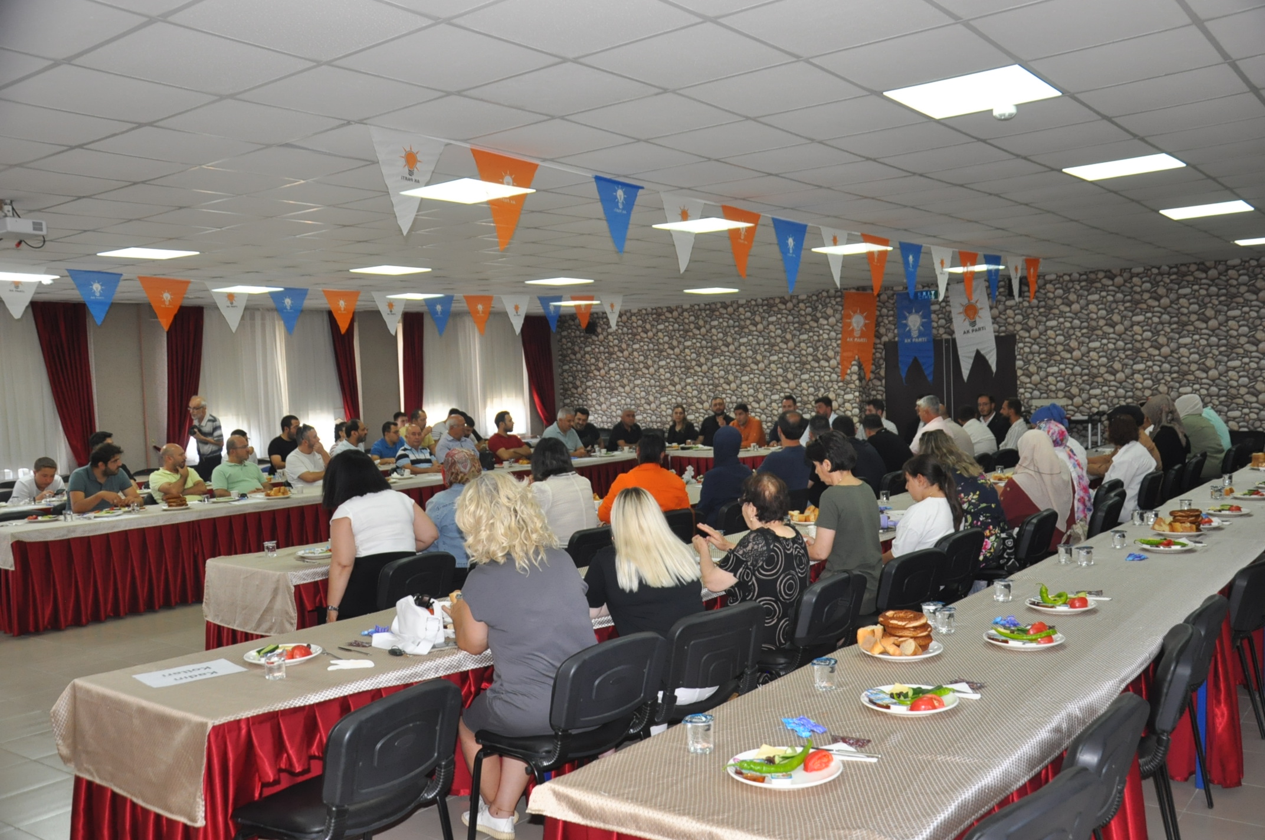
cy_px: 420
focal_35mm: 32
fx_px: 1106
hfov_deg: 59.6
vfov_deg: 41.6
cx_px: 632
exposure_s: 1/60
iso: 800
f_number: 3.8
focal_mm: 21
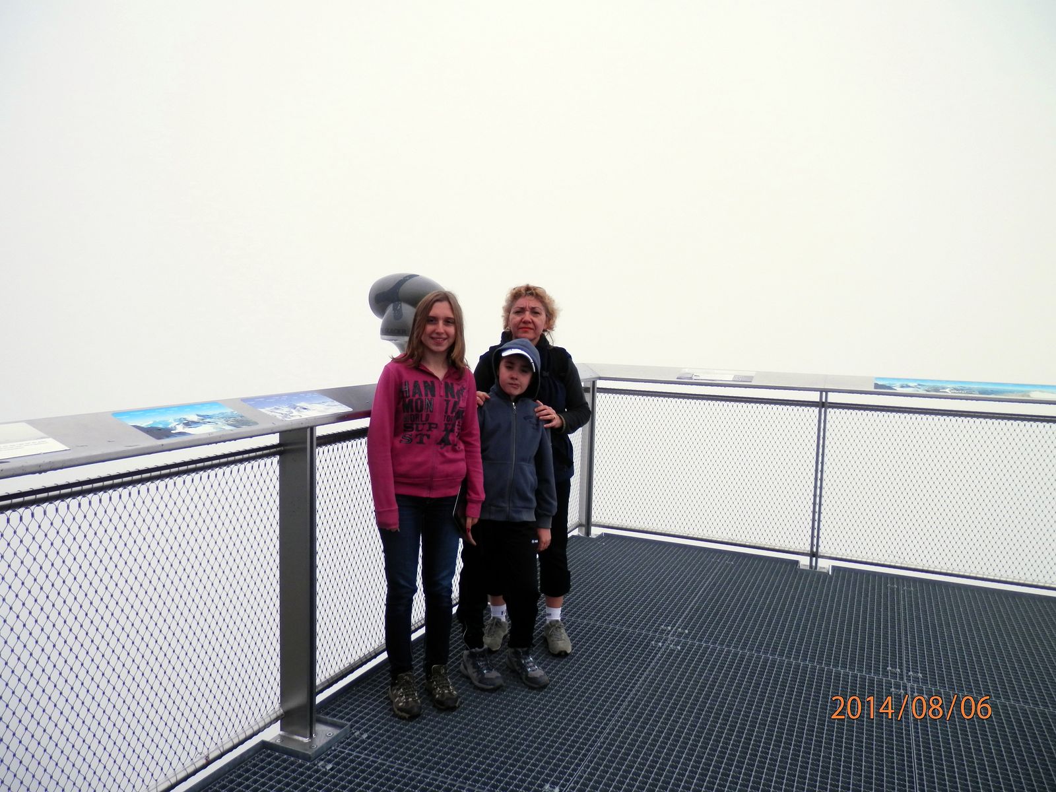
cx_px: 528
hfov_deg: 69.4
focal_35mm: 25
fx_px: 763
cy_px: 396
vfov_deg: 54.9
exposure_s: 1/160
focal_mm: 4.5
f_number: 8.7
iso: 80
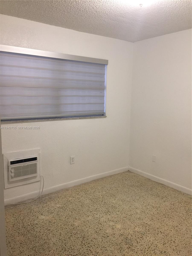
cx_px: 96
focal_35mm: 29
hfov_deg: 48.2
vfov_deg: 61.7
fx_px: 214
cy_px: 128
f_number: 2.2
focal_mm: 4.15
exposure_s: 1/15
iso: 40
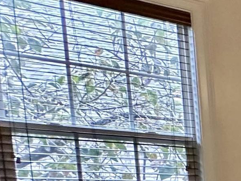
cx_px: 564
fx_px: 501
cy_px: 257
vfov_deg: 18.5
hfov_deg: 15.6
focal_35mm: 72
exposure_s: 1/120
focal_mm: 2.22
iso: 320
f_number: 2.2
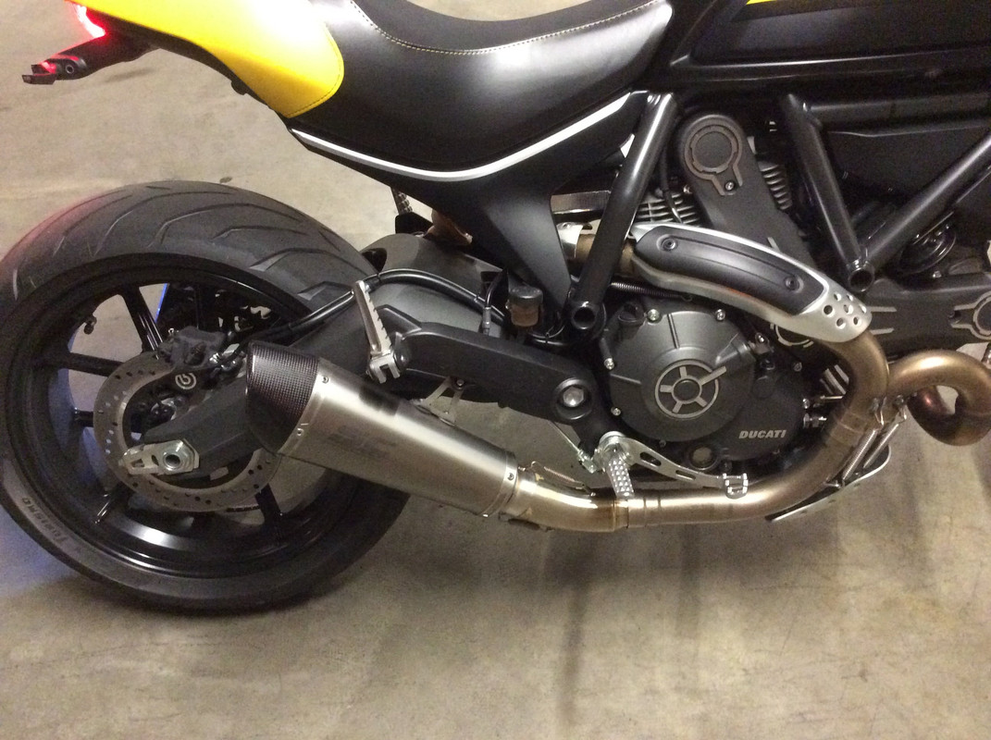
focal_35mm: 32
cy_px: 370
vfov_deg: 44.1
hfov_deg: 56.9
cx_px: 496
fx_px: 915
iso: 500
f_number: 2.4
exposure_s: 1/17
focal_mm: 3.3
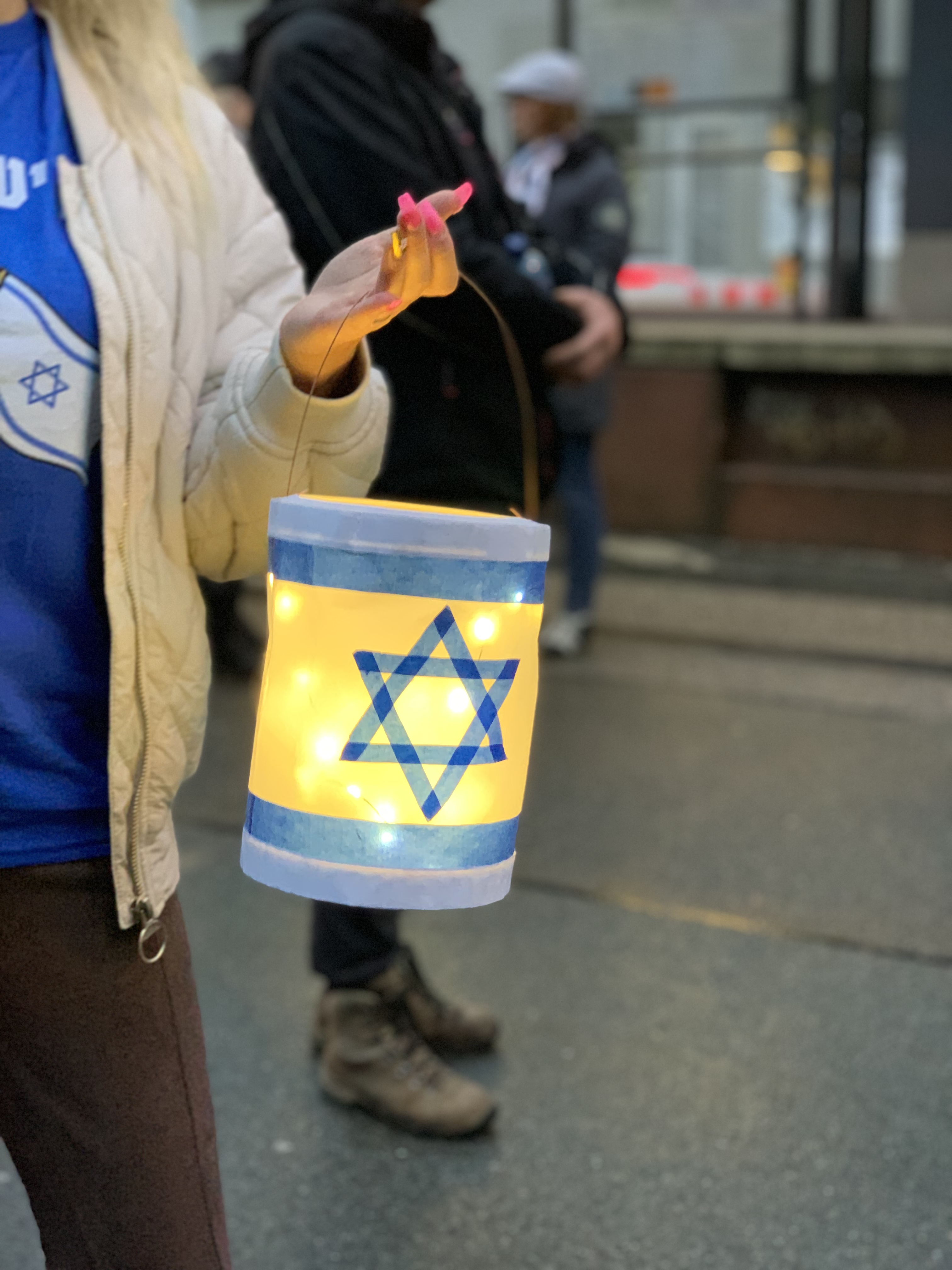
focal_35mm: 52
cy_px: 635
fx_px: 1907
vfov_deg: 36.8
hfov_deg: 28.0
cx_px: 476
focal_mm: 6
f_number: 2.4
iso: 400
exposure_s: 1/50
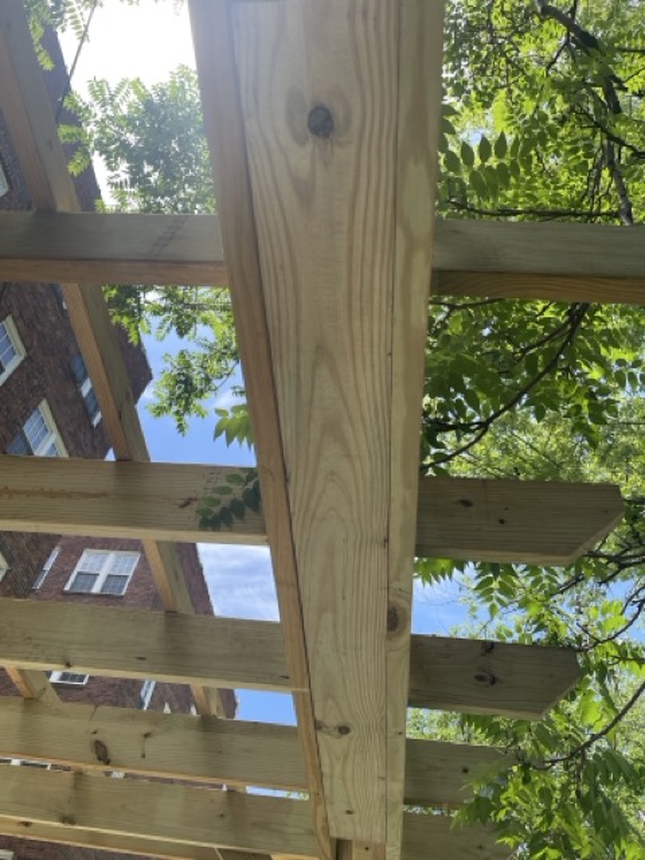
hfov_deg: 53.1
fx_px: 646
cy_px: 430
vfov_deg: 67.3
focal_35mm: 26
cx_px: 322
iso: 32
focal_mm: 5.1
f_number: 1.6
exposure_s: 1/1057
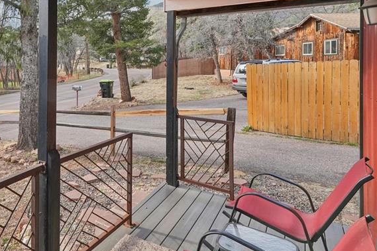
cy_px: 62
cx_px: 58
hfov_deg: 60.0
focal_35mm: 27
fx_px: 283
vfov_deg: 46.1
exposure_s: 1/400
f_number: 8
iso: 800
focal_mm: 10
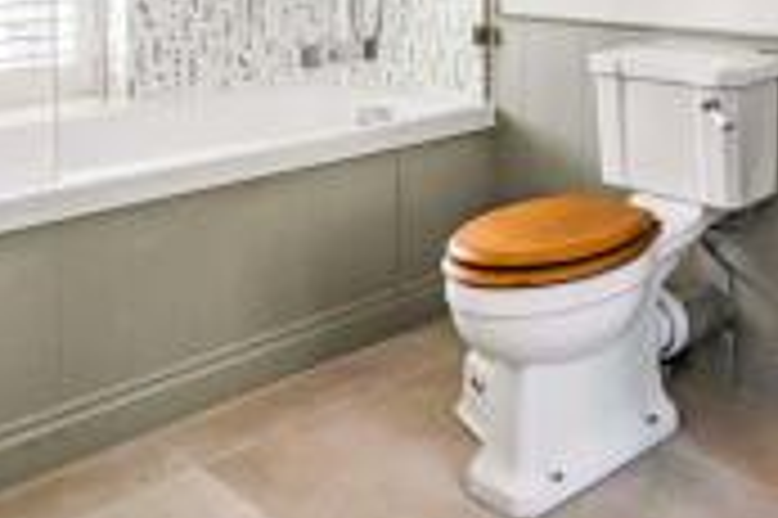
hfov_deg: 39.4
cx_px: 774
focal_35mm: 44
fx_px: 950
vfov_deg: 27.6
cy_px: -65
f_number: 8
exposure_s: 1/40
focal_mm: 16
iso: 500
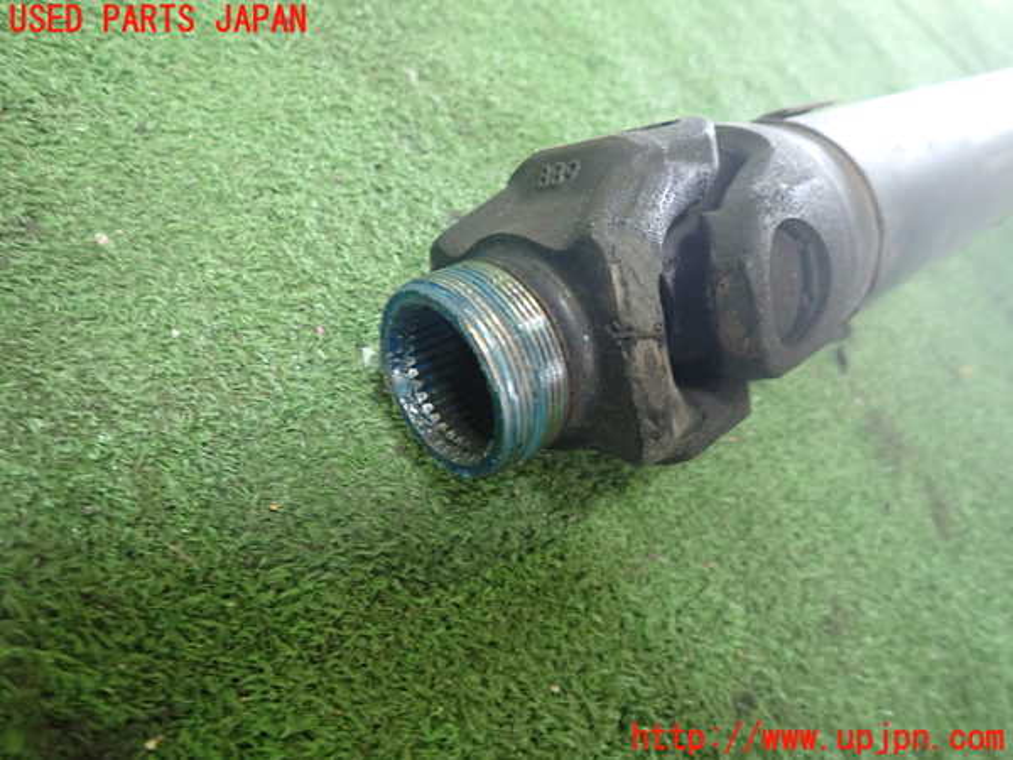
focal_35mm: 25
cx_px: 506
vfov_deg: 54.9
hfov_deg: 69.4
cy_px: 380
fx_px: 732
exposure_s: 1/30
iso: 500
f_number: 2
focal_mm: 4.5
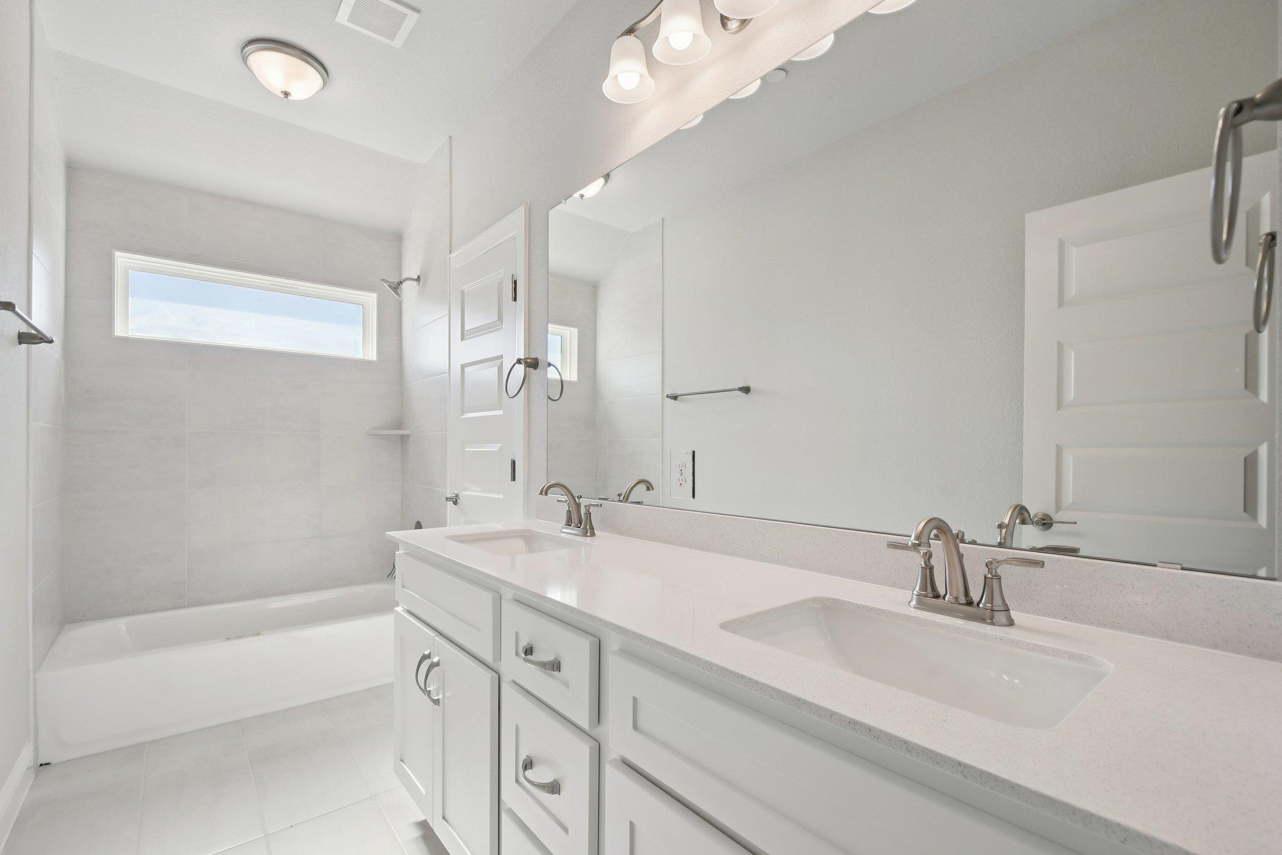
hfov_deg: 100.4
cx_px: 641
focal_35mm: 15
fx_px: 534
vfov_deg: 77.3
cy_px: 428
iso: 400
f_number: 8
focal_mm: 10
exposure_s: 1/200
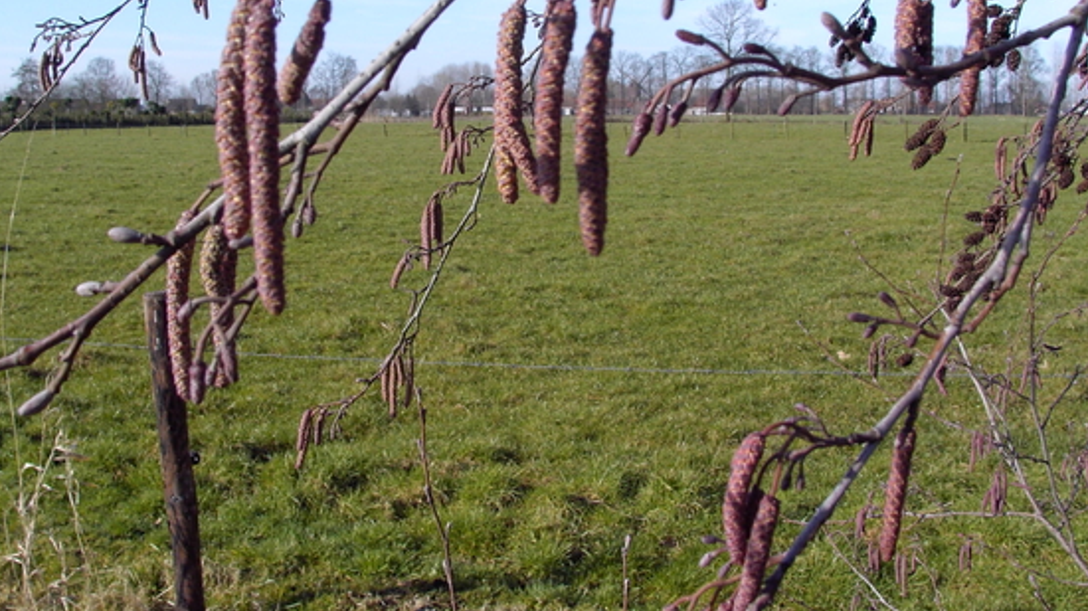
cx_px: 504
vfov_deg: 27.0
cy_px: 216
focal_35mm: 44
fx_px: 1269
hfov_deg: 46.4
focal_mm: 5.7
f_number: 4.5
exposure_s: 1/240
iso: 70
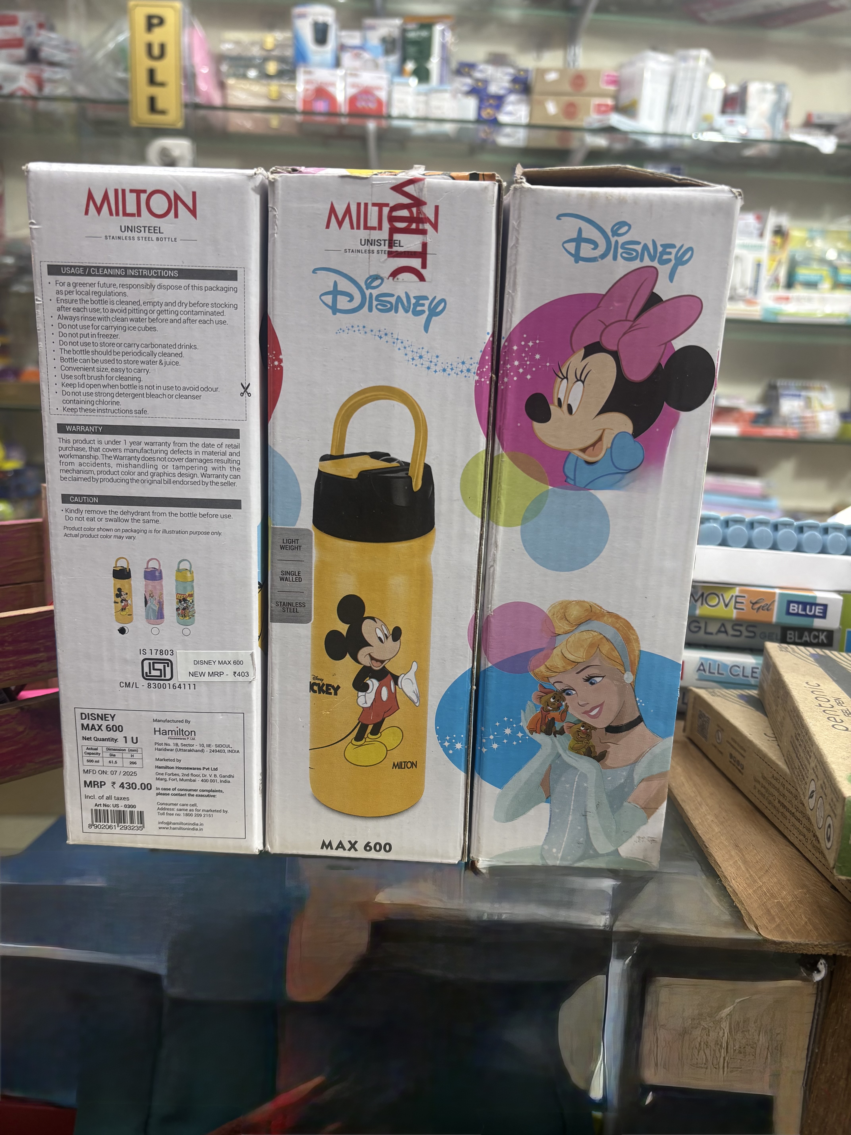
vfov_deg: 67.3
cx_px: 426
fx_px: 852
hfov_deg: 53.1
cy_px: 568
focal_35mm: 26
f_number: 1.6
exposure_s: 1/50
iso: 100
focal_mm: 5.96
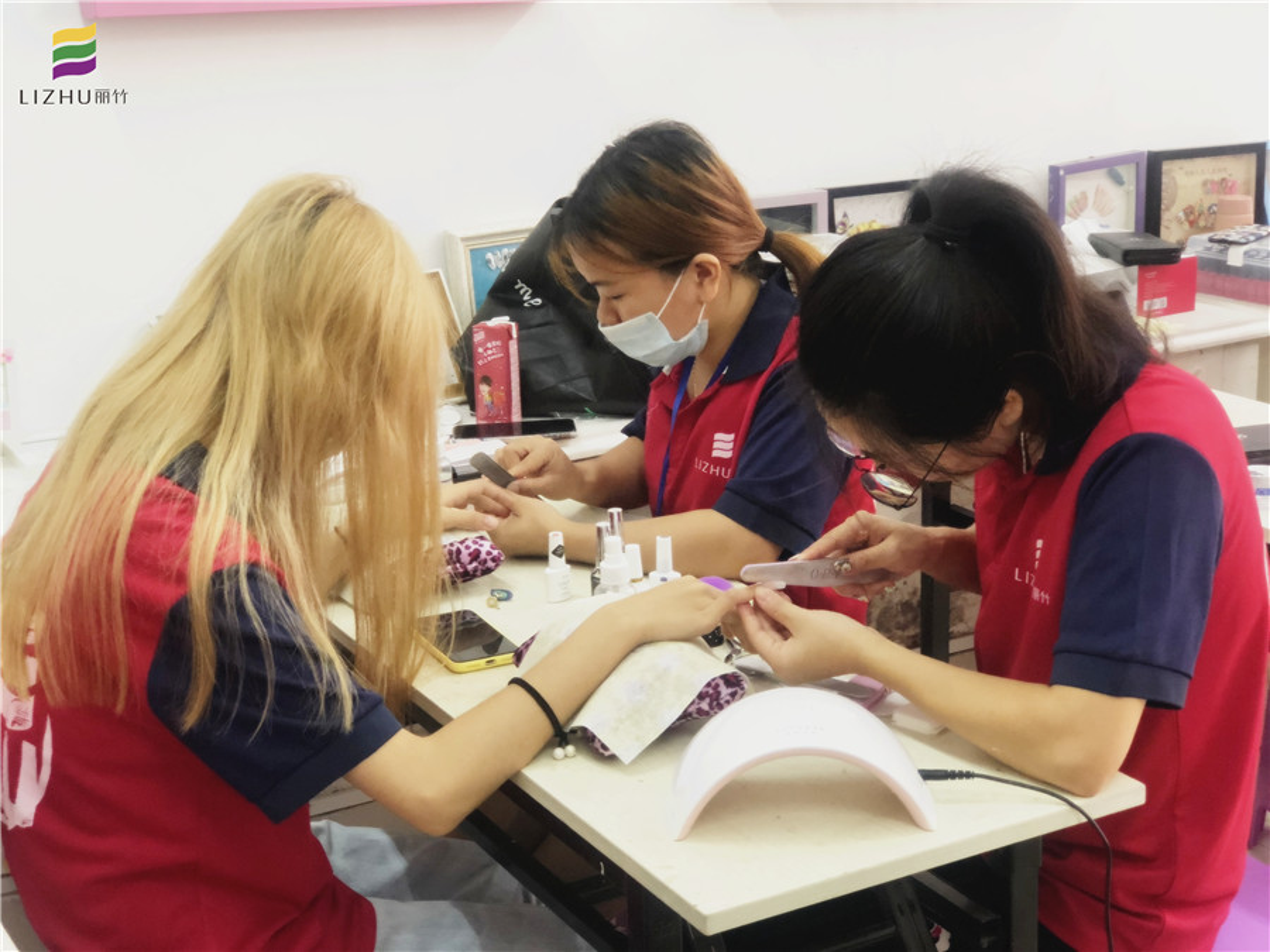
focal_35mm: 57
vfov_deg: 25.7
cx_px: 635
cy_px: 476
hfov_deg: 33.8
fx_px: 2091
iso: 250
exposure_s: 1/33
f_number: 2.8
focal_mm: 6.6
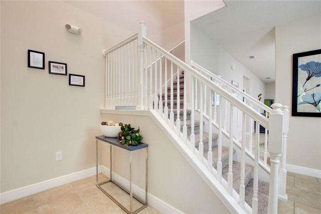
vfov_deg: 77.2
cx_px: 160
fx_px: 134
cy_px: 107
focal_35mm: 15
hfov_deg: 100.4
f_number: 4.5
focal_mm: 10
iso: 400
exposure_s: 1/30
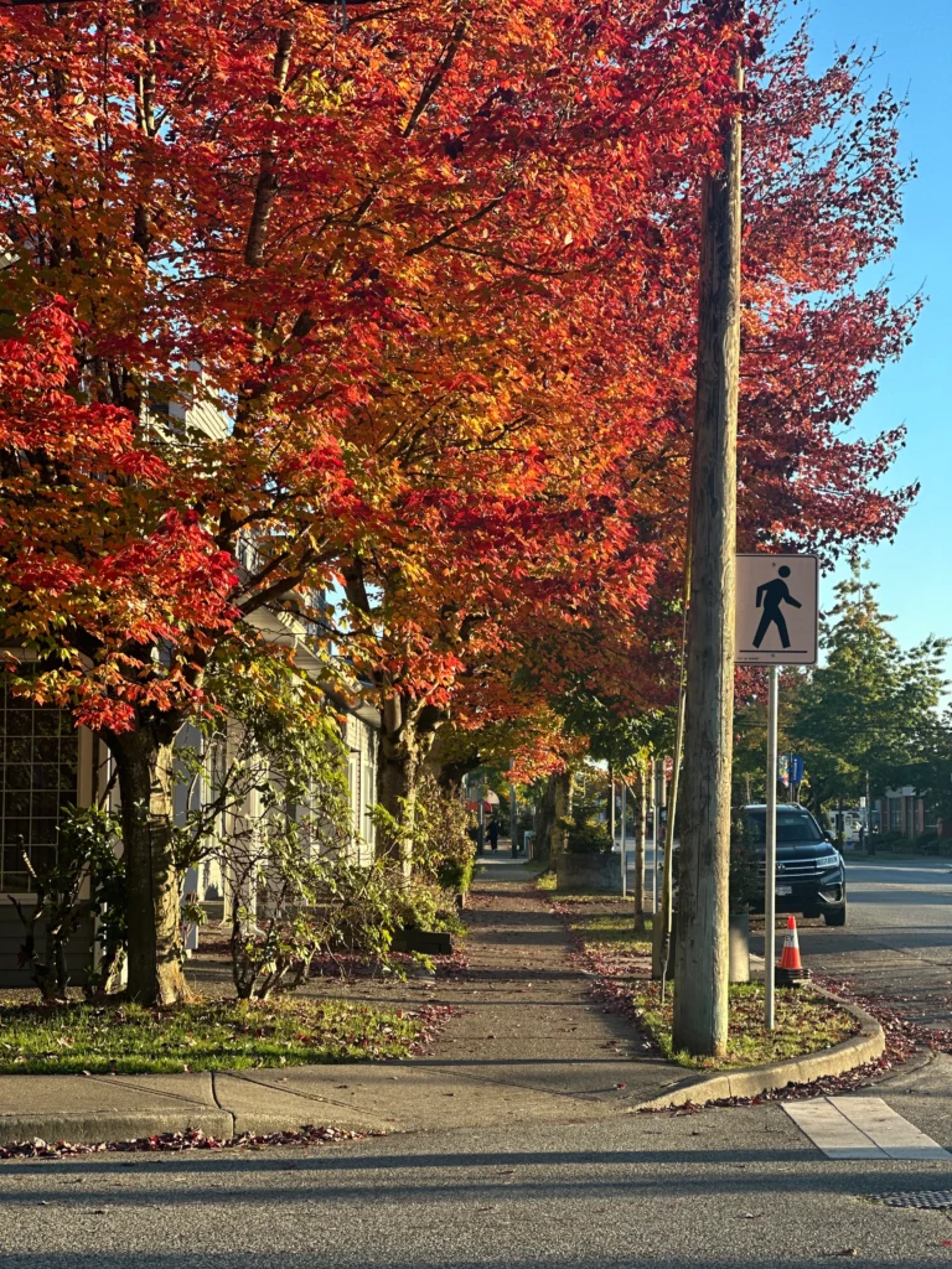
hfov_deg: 19.1
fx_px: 2824
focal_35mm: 77
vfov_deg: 25.3
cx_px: 476
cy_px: 634
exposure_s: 1/121
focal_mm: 9
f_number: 2.8
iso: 25
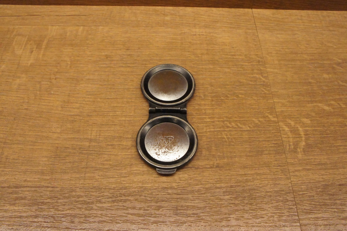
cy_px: 116
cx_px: 174
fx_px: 303
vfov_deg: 41.6
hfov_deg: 59.6
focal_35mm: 32
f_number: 11
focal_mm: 21
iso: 6400
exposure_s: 1/400
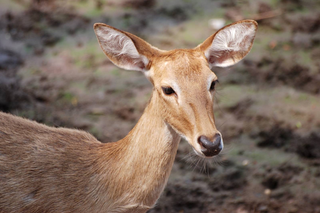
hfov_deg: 4.6
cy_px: 106
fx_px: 4017
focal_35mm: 452
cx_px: 160
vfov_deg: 3.0
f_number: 5.6
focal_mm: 300
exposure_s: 1/320
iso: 200
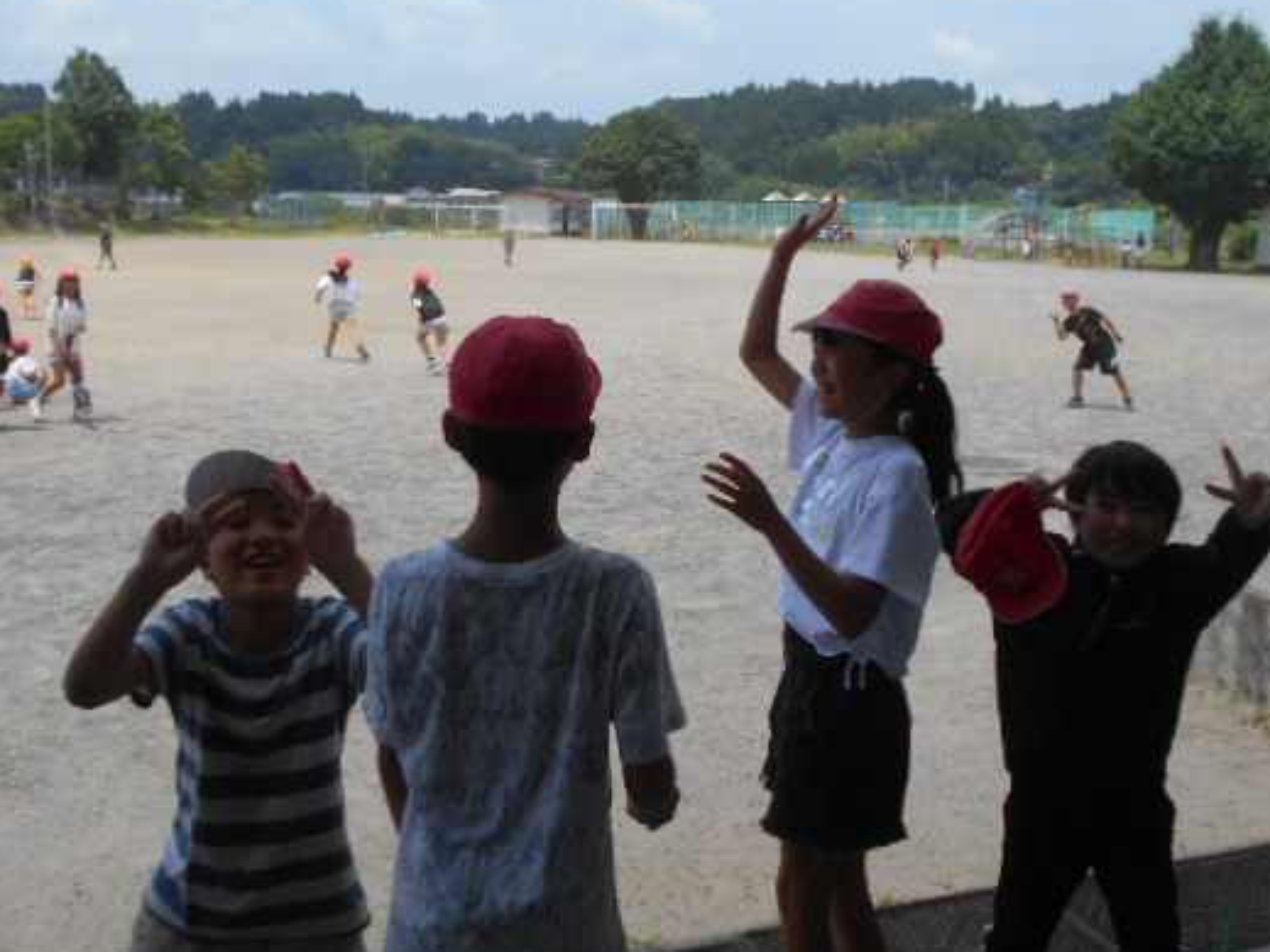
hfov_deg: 50.1
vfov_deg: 38.6
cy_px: 436
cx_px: 622
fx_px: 1357
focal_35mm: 37
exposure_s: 1/1250
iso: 80
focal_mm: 5.1
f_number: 3.4
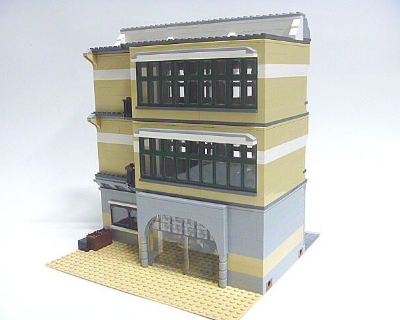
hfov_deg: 49.1
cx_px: 192
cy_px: 161
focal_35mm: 37
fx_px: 438
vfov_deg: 40.1
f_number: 3.5
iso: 400
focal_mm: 6.3
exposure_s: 1/13
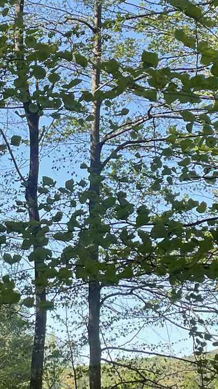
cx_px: 43
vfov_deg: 23.4
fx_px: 936
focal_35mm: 91
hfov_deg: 13.2
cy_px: 167
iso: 32
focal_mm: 4.2
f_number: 1.6
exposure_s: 1/947
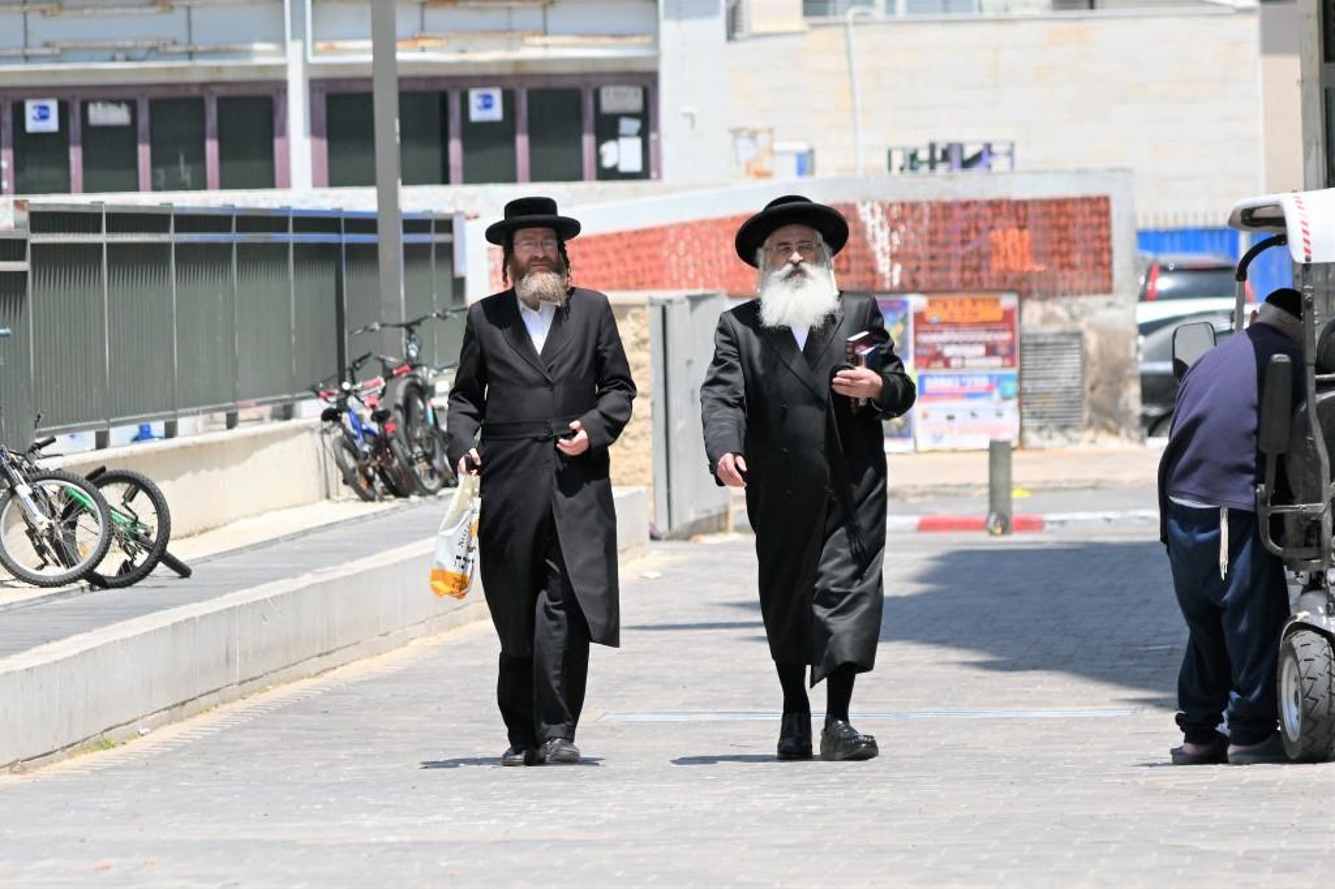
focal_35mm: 180
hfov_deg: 11.4
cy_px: 444
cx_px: 668
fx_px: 6672
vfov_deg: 7.6
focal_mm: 120
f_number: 4
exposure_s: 1/3200
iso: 100
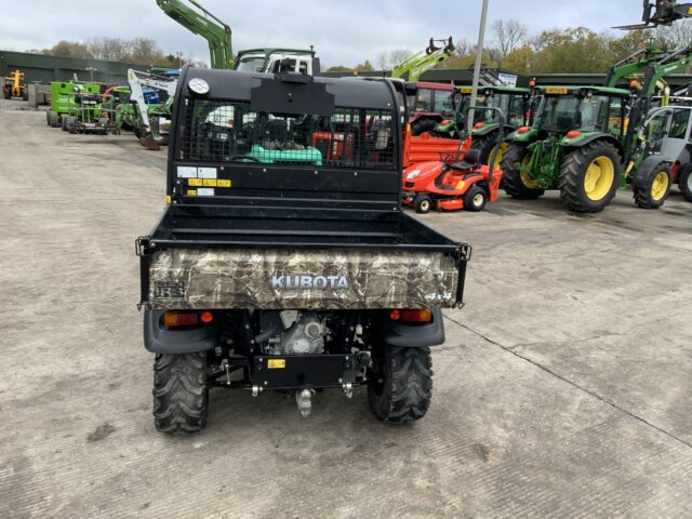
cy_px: 260
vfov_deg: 48.2
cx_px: 346
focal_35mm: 29
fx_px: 580
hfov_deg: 61.7
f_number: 1.8
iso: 40
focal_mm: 3
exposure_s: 1/122
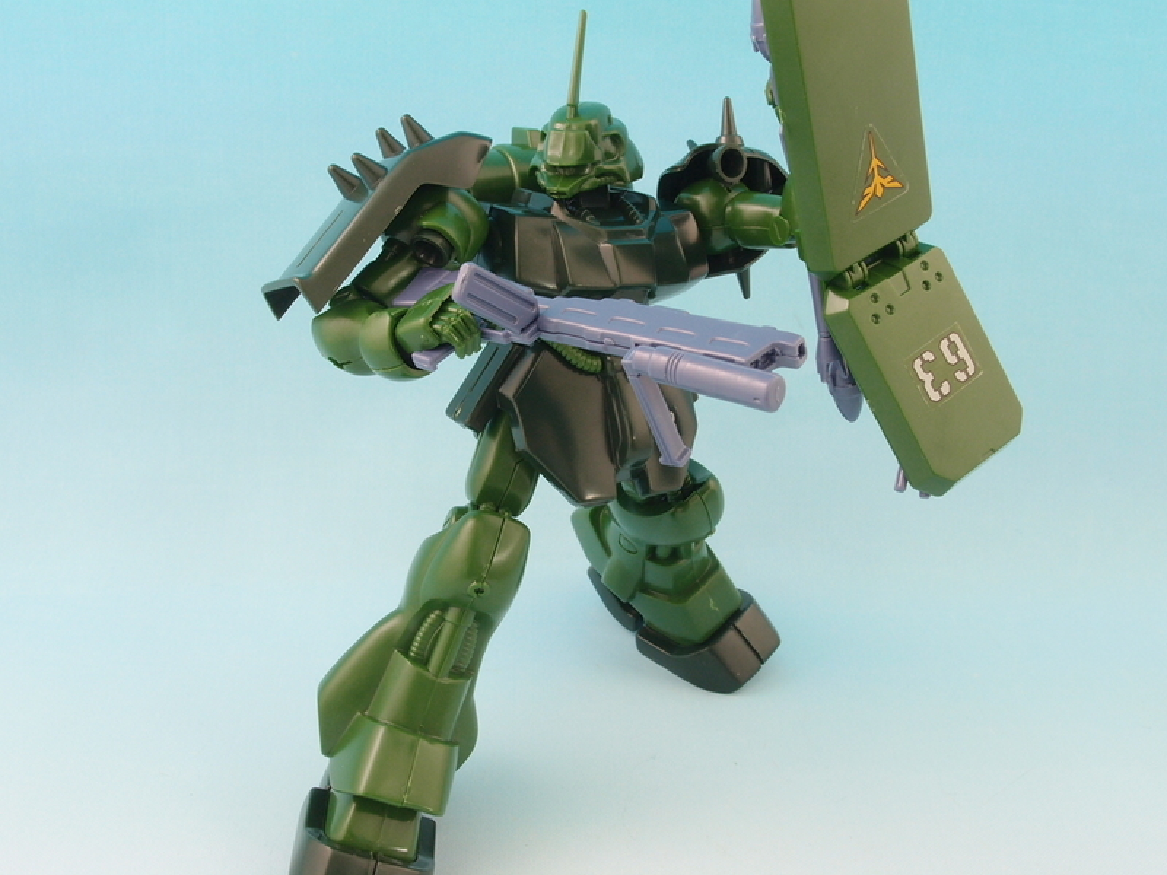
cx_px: 584
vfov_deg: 37.7
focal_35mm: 38
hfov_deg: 49.0
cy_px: 438
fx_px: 1281
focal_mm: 8.16
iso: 100
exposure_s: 1
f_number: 8
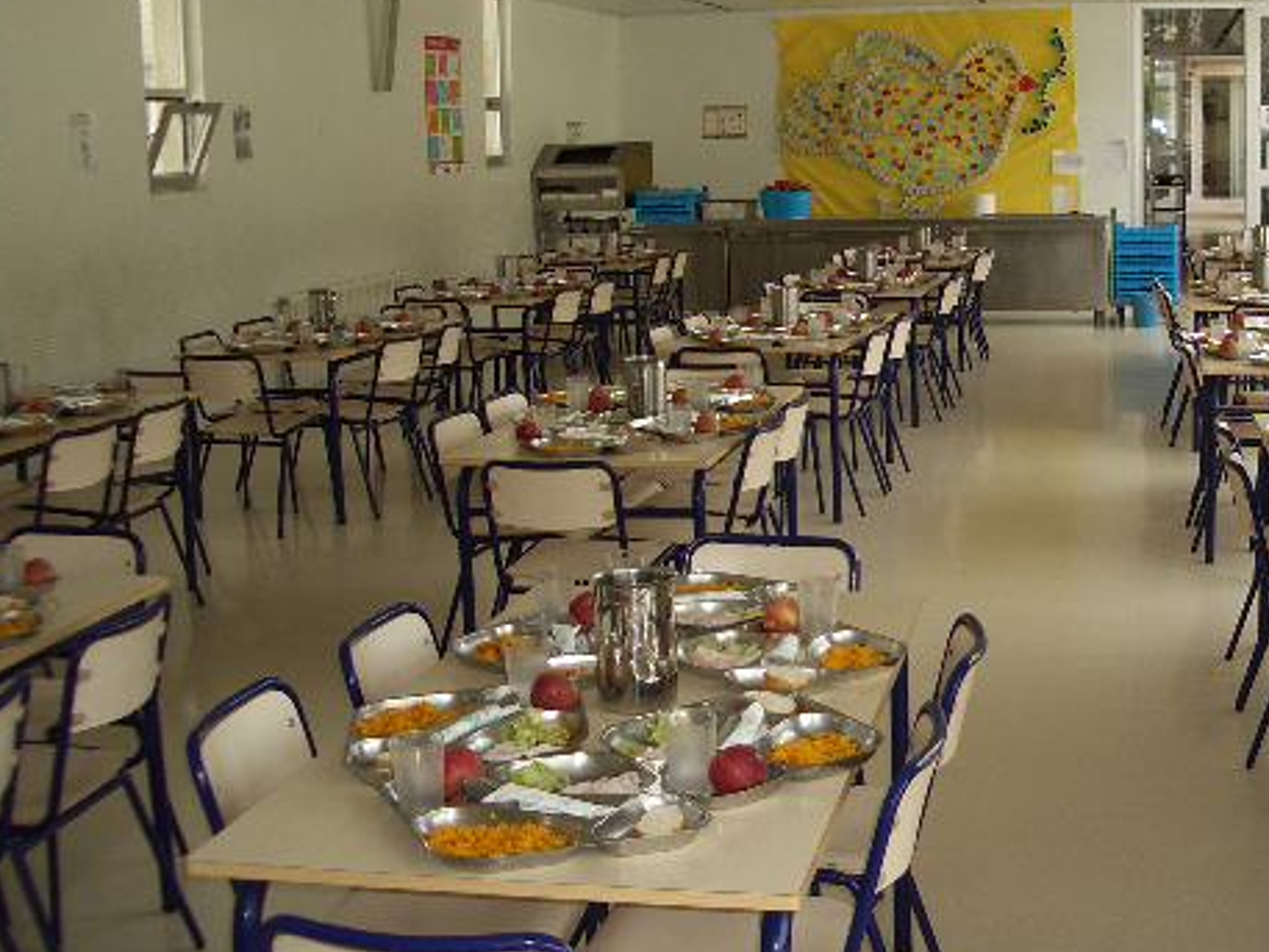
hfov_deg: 38.4
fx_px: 1797
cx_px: 855
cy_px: 402
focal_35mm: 49
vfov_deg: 29.6
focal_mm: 5.8
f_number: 2.6
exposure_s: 1/100
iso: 80
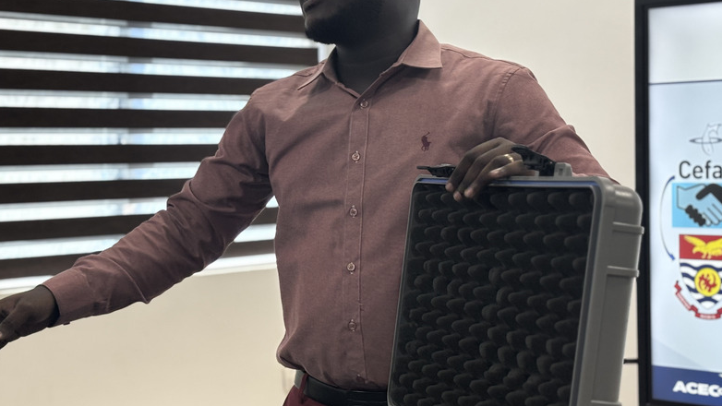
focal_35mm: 73
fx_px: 1398
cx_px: 305
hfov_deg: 28.9
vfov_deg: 16.5
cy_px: 226
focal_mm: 5.96
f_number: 1.6
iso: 125
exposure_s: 1/60
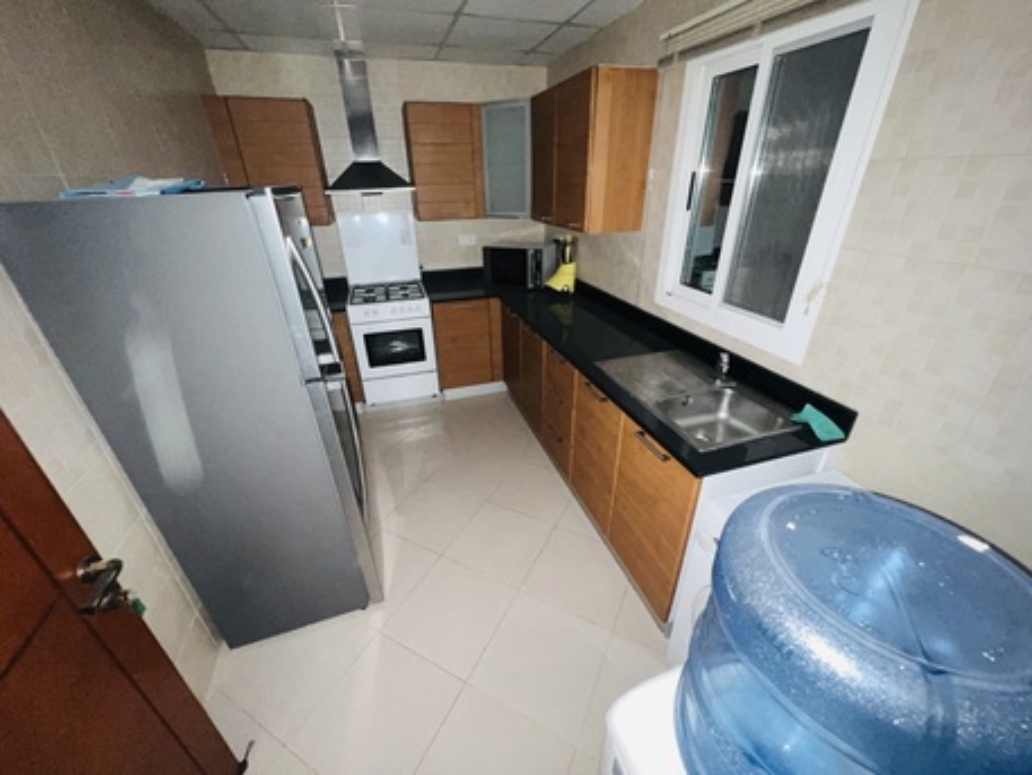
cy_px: 388
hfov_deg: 106.2
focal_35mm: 13
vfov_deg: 89.9
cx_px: 516
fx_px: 388
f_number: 1.8
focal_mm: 1.57
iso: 400
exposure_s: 1/16
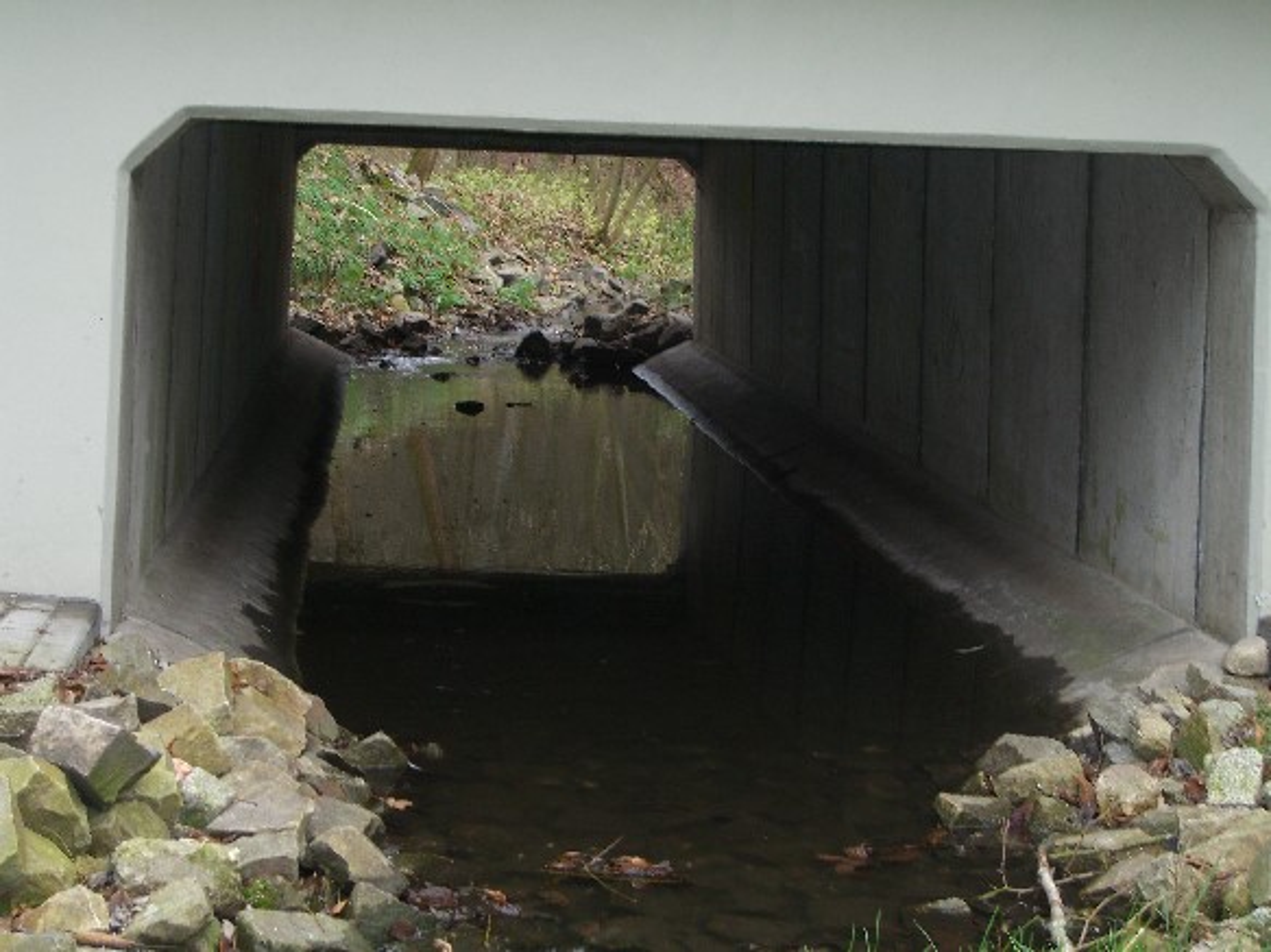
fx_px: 2496
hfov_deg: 28.6
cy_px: 476
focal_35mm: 68
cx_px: 636
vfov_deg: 21.6
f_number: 4
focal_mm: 14.2
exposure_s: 1/60
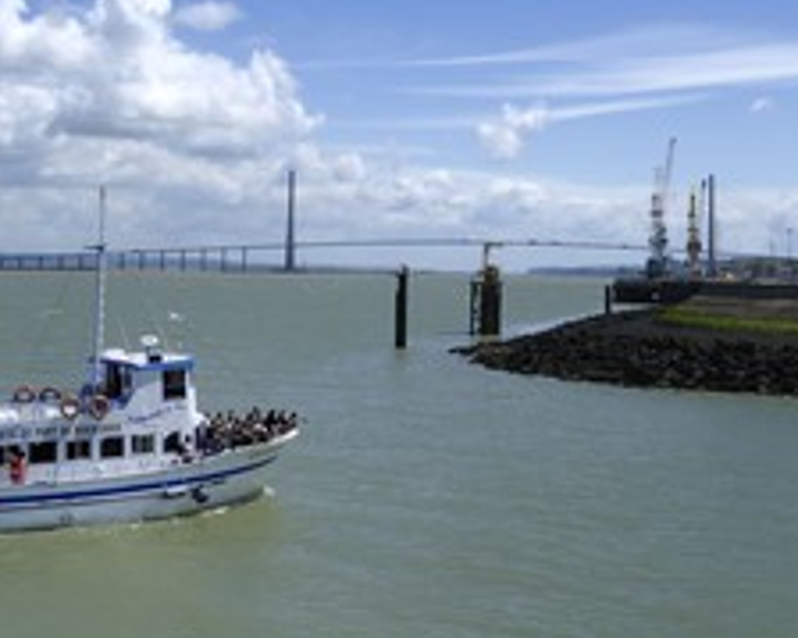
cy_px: 157
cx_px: 403
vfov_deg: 22.6
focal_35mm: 67
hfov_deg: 28.3
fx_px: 1582
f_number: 18
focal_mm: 38
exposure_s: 1/200
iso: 200
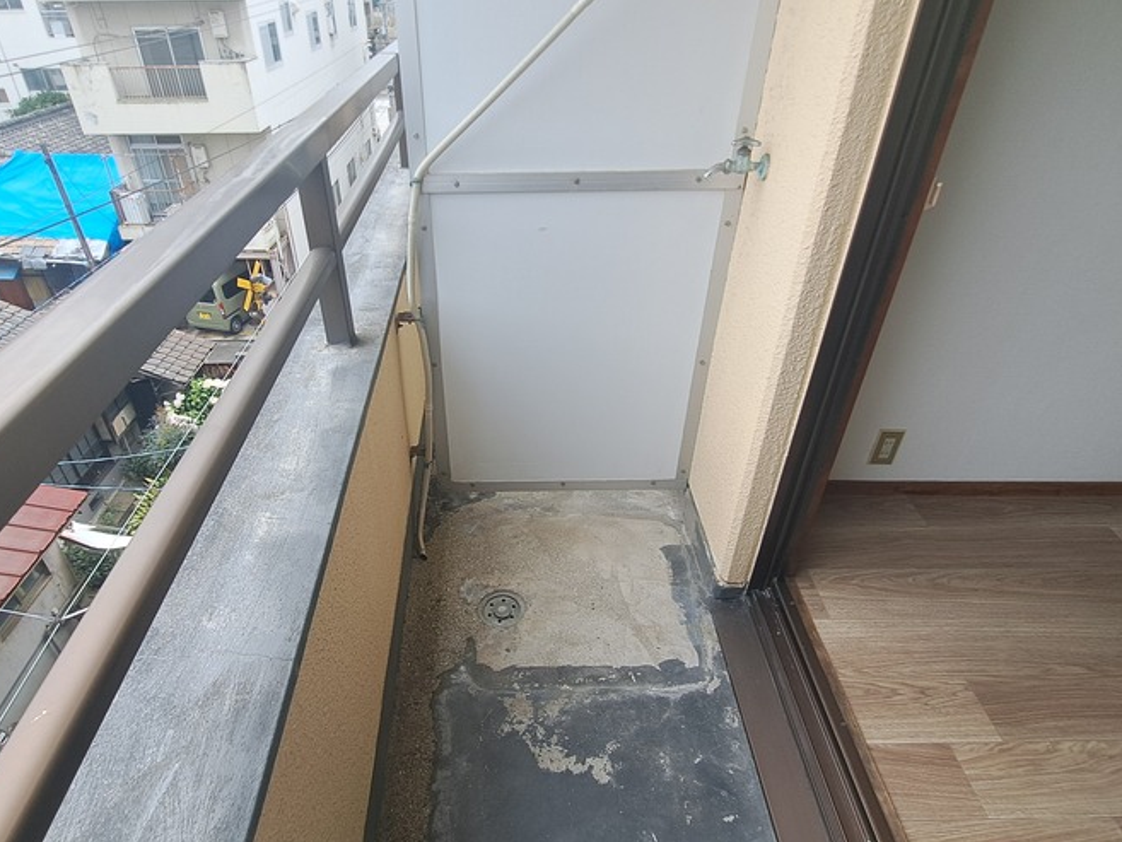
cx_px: 524
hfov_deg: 84.5
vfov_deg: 68.7
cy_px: 420
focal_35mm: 19
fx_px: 616
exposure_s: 1/384
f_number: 2.2
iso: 50
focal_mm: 1.74
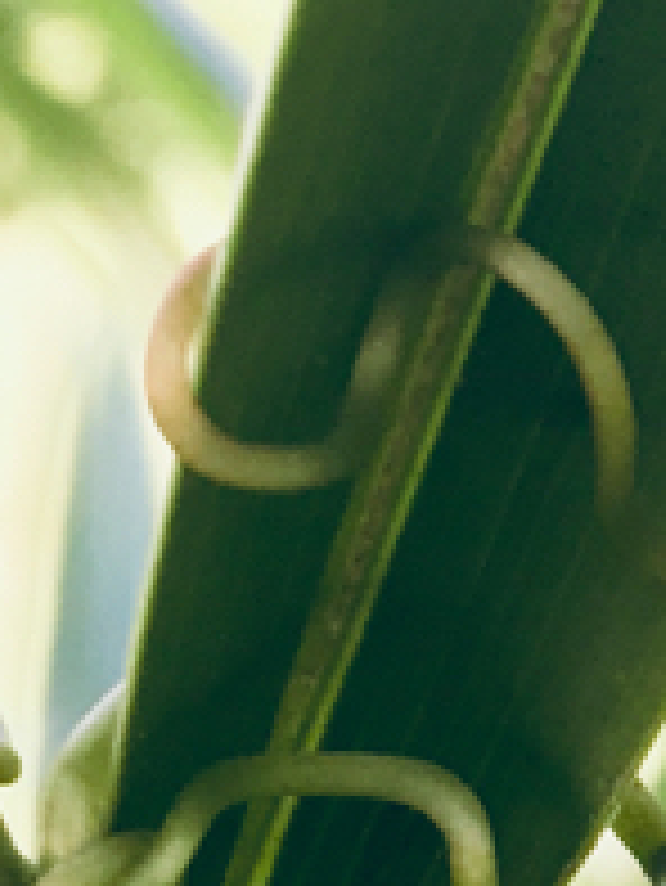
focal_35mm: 188
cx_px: 1894
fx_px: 4818
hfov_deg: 7.2
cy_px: 81
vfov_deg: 10.5
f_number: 2.2
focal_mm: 4.15
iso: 25
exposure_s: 1/120
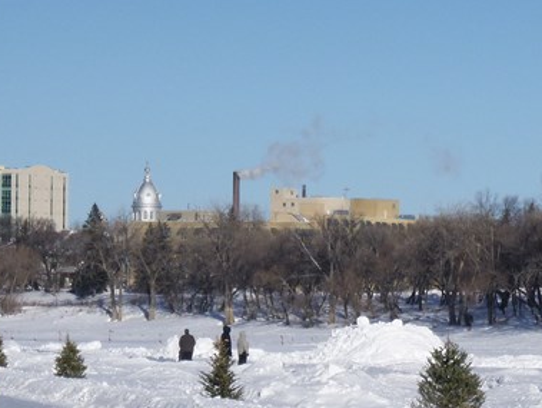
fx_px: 3511
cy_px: 488
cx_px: 422
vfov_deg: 6.6
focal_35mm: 224
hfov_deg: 8.8
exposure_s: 1/640
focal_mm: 15.3
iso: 100
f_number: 5.7
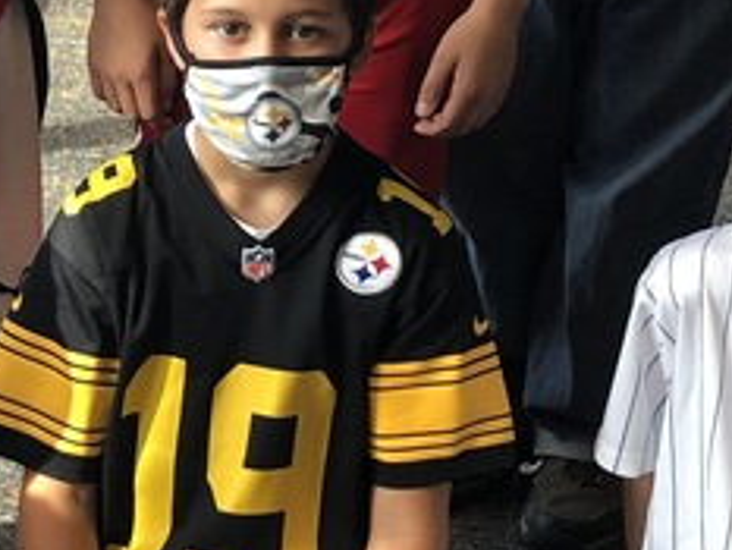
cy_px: 35
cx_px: 113
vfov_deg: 12.3
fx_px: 2539
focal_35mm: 120
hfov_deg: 16.3
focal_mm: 3.99
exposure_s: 1/40
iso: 20
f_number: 1.8
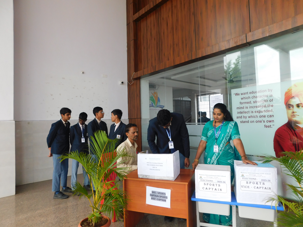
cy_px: 114
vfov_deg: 58.9
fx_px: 201
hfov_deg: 73.9
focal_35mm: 23
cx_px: 152
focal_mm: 4
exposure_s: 1/160
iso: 125
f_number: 3
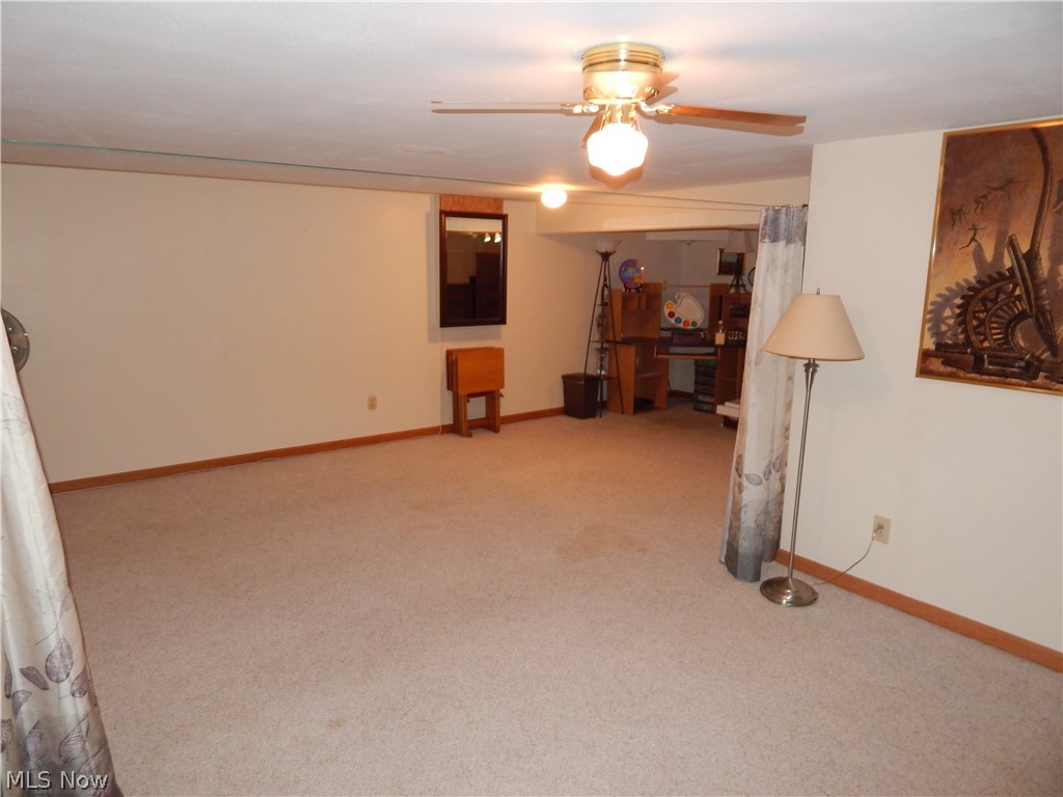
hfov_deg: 76.4
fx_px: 676
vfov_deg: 61.1
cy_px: 398
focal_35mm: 22
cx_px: 532
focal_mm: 4
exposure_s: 1/30
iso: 200
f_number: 3
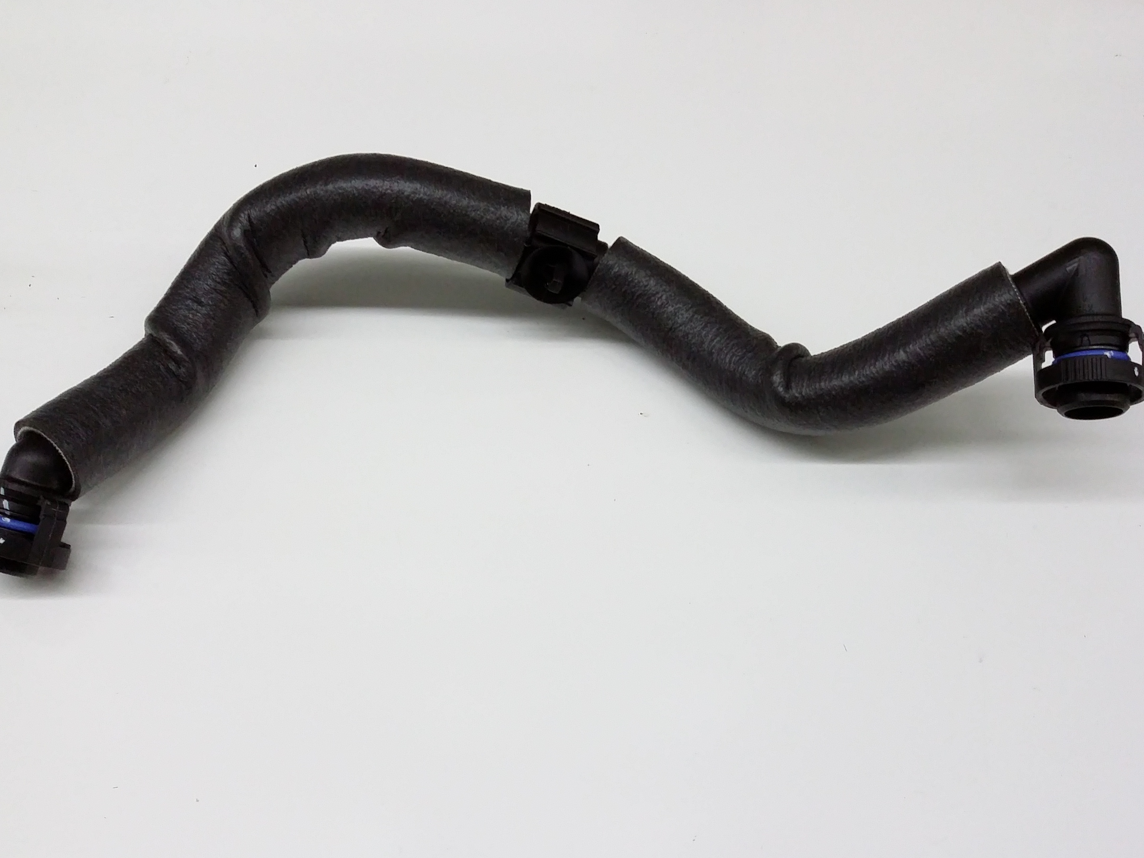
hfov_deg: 51.4
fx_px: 1190
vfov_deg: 39.6
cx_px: 566
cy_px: 453
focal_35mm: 36
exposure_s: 1/30
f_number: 2.4
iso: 200
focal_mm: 3.4
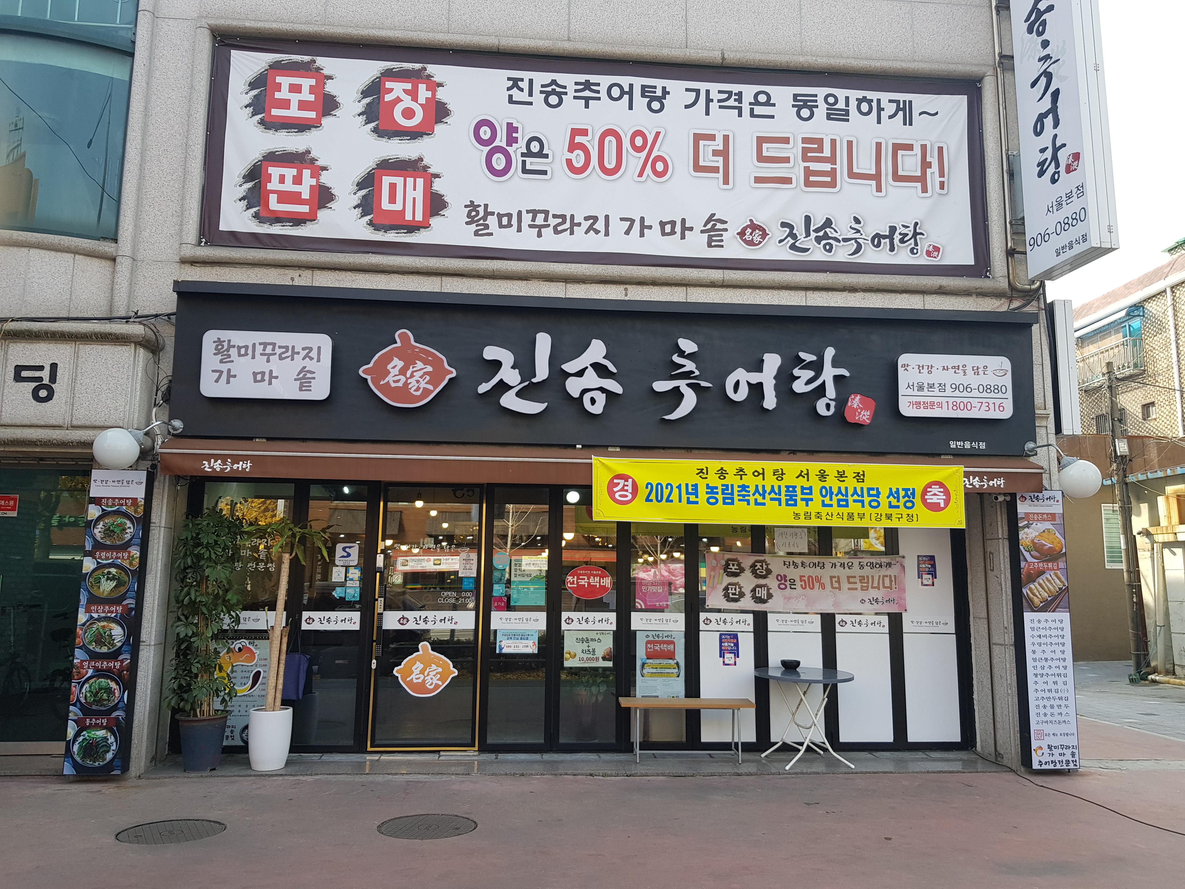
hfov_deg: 67.3
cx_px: 592
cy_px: 444
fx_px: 890
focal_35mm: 26
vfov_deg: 53.1
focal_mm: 4.2
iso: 40
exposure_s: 1/381
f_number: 1.7
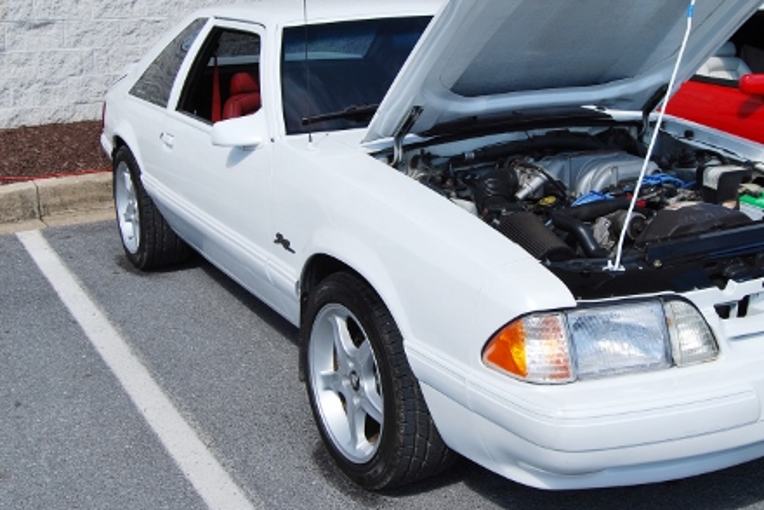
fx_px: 1019
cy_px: 180
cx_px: 450
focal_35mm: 48
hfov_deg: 40.9
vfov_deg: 28.0
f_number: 8
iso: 100
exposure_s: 1/250
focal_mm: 22
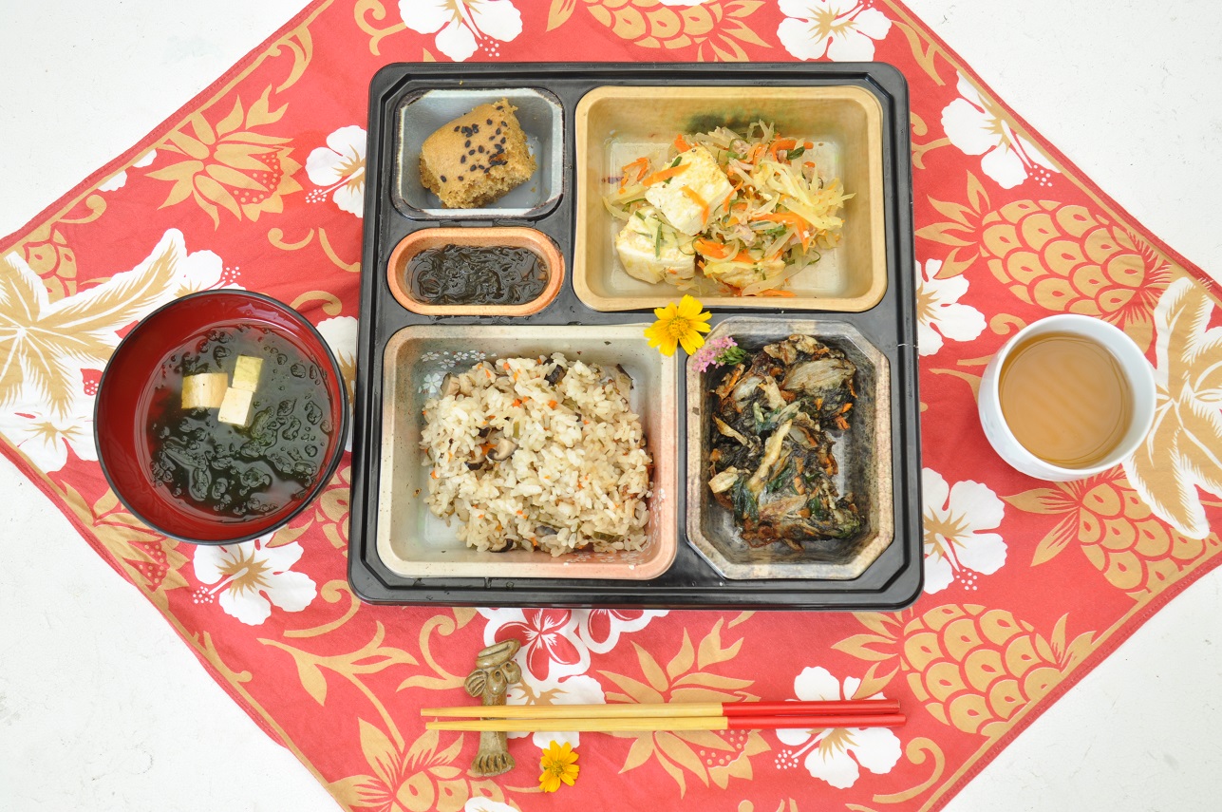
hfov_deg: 53.2
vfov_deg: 36.8
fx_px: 1221
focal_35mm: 36
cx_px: 611
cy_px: 406
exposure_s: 1/60
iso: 200
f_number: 4.5
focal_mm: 24
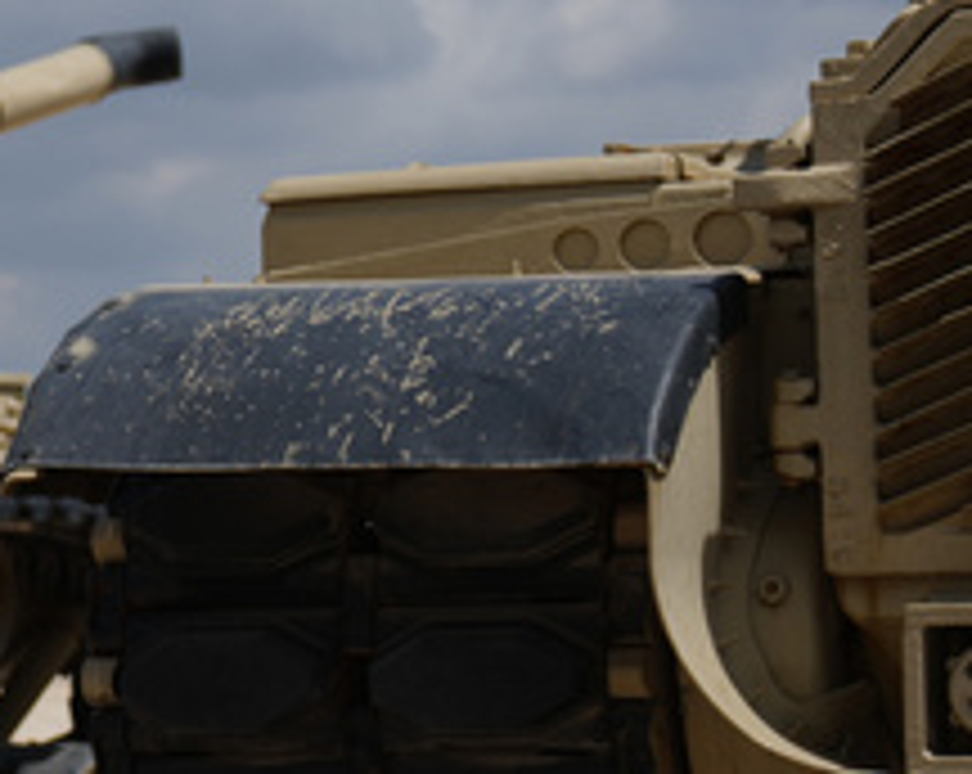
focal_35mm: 156
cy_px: 490
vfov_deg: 9.9
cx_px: -486
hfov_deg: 11.8
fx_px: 4480
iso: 50
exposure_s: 1/2500
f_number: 2.8
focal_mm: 35
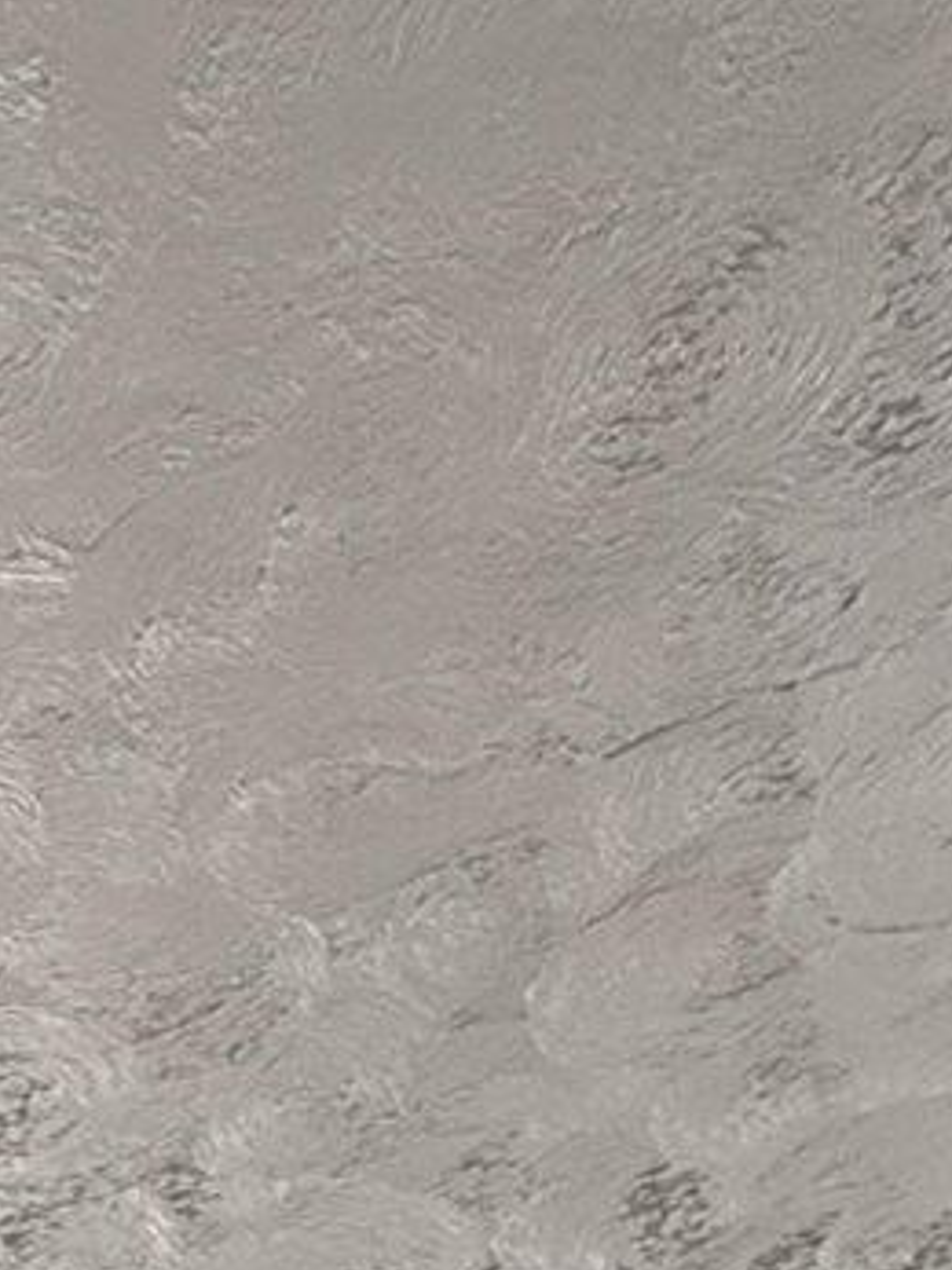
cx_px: -483
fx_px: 3412
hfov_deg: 14.8
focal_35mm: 93
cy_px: 3777
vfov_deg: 11.6
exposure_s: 1/99
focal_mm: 2.22
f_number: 2.2
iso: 250
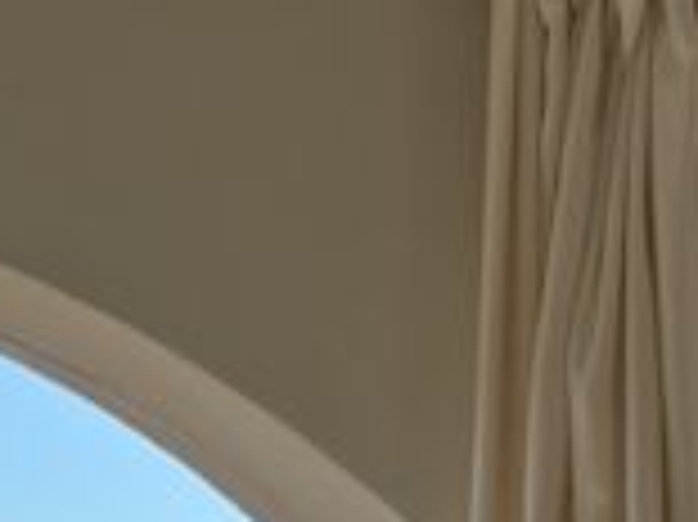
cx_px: -552
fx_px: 4775
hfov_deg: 8.1
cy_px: 864
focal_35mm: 237
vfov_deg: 6.2
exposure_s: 1/2342
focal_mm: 5.96
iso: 40
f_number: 1.6
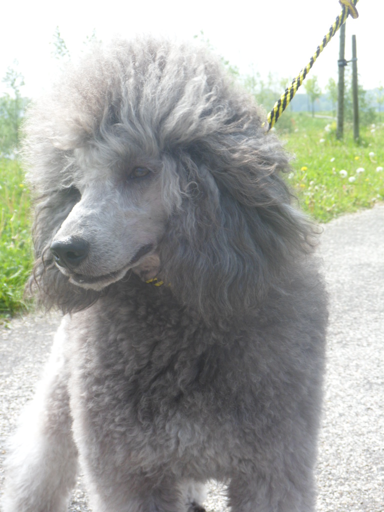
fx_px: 1242
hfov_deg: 17.6
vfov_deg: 23.3
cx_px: 192
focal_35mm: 84
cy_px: 256
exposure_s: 1/180
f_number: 5.1
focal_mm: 14
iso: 80
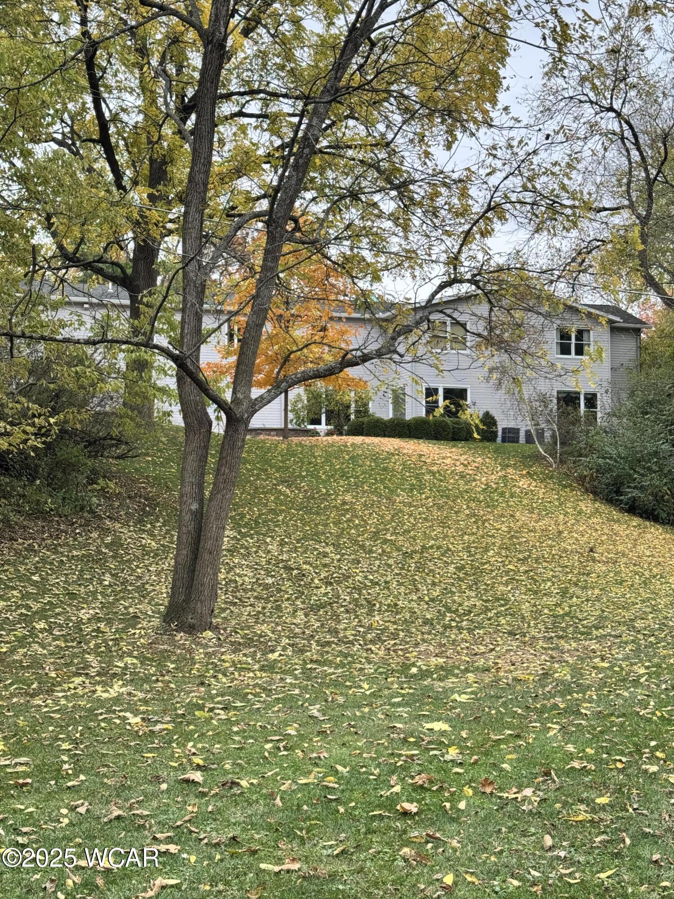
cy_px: 450
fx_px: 1246
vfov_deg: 39.7
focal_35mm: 48
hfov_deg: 30.3
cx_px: 337
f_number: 1.78
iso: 64
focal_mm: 6.76
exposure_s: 1/514
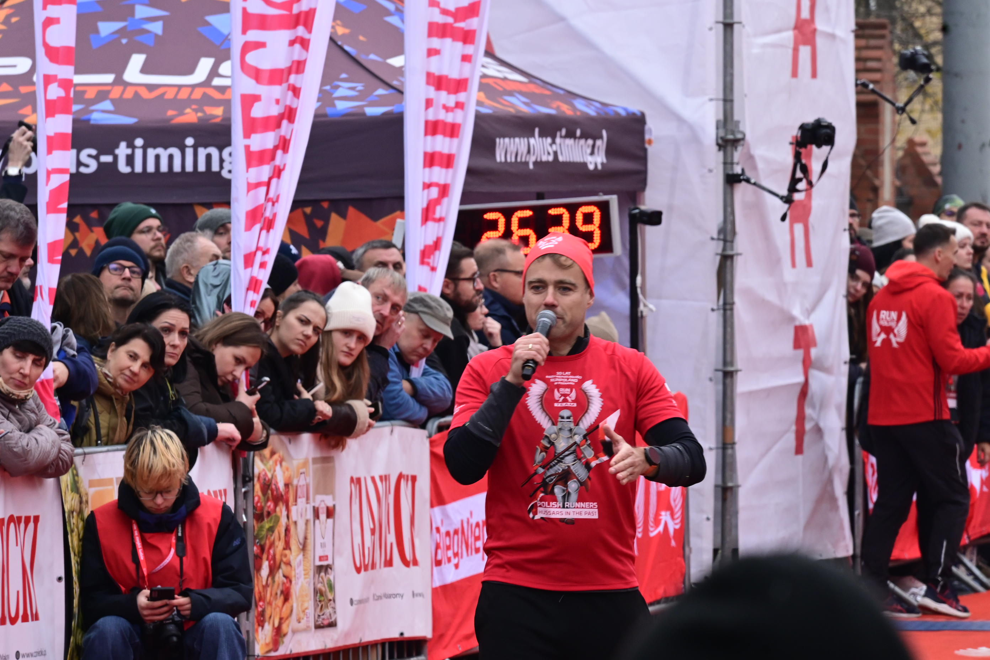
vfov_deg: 3.7
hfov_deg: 5.5
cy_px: 330
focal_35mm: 375
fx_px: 10312
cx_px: 495
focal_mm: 250
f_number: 11
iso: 1100
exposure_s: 1/125
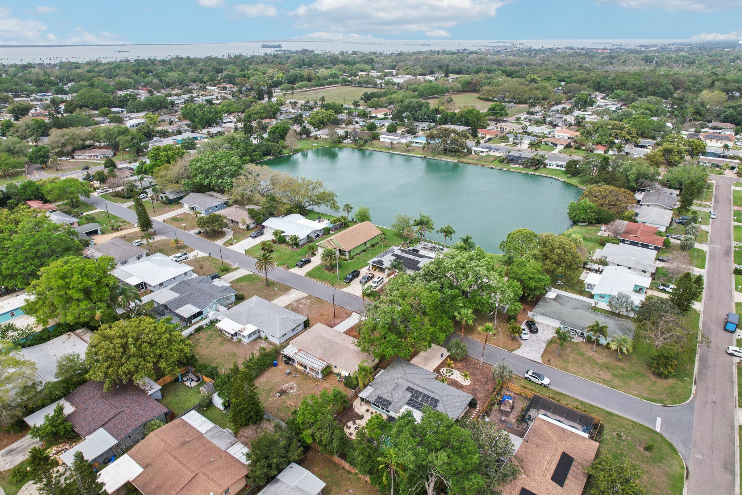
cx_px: 371
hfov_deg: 78.6
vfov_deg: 57.2
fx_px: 453
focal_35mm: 22
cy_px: 248
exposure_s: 1/2000
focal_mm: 8.4
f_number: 2.8
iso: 150
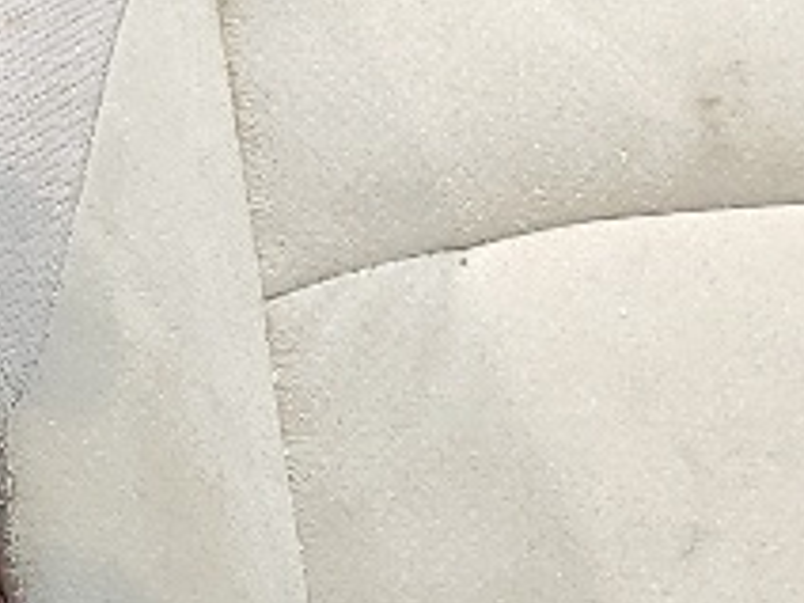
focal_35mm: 196
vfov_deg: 7.1
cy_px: -922
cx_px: -751
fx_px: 4552
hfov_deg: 9.5
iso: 50
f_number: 1.5
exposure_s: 1/370
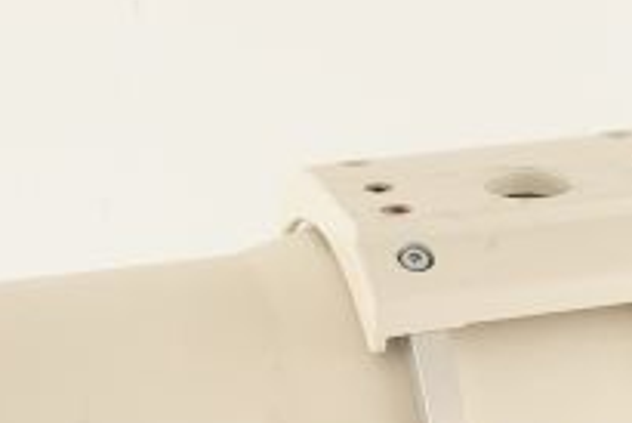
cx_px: 496
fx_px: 2565
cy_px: 542
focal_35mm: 146
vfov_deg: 9.3
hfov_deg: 14.0
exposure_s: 1/160
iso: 1600
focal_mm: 50
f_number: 13
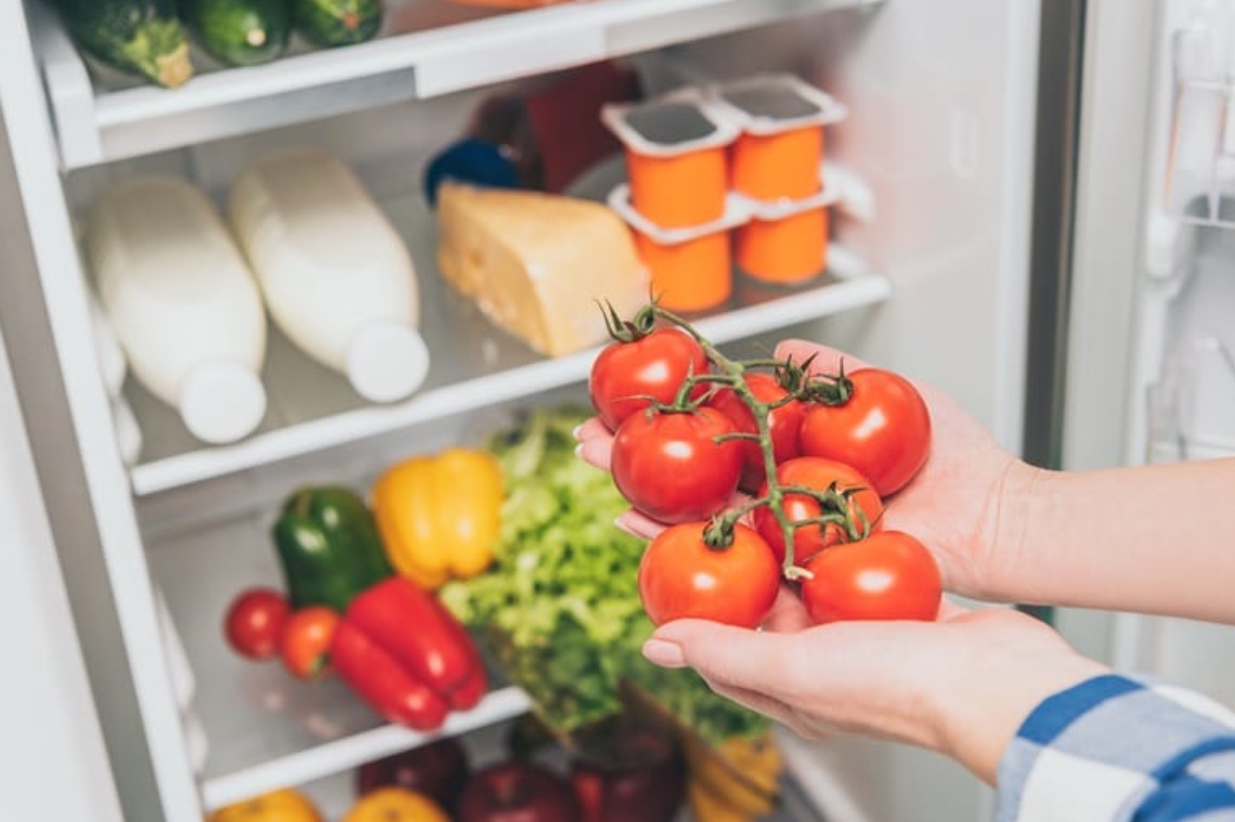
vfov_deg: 23.0
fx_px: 2023
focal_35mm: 59
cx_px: 693
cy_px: 409
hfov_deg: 33.9
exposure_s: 1/160
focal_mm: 50
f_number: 5
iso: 100
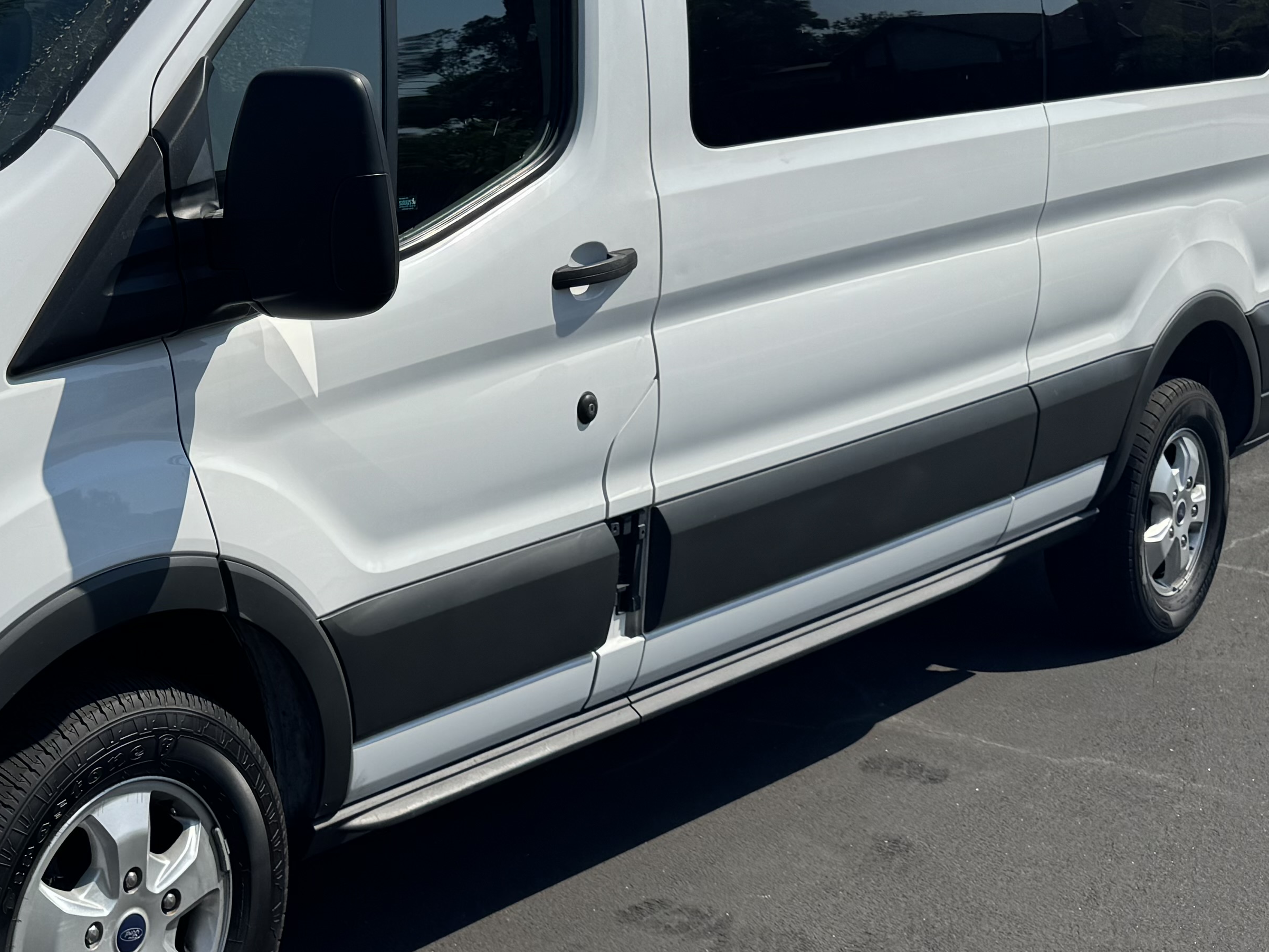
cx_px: 117
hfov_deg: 32.1
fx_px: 2090
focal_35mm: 57
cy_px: 311
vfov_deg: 25.5
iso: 80
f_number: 1.78
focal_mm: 6.76
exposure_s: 1/5814
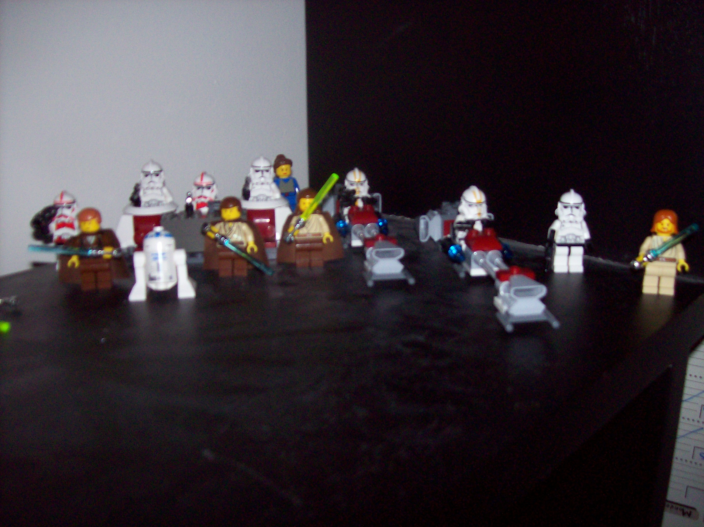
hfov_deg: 51.4
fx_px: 732
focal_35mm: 36
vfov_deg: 39.6
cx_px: 352
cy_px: 264
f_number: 2.7
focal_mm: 6
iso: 140
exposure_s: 1/64
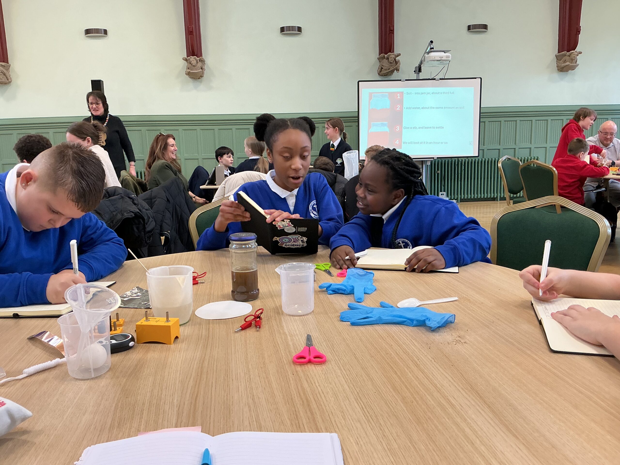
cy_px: 232
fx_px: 519
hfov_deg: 61.7
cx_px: 310
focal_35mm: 29
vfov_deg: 48.2
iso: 80
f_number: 1.8
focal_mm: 3
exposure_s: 1/60
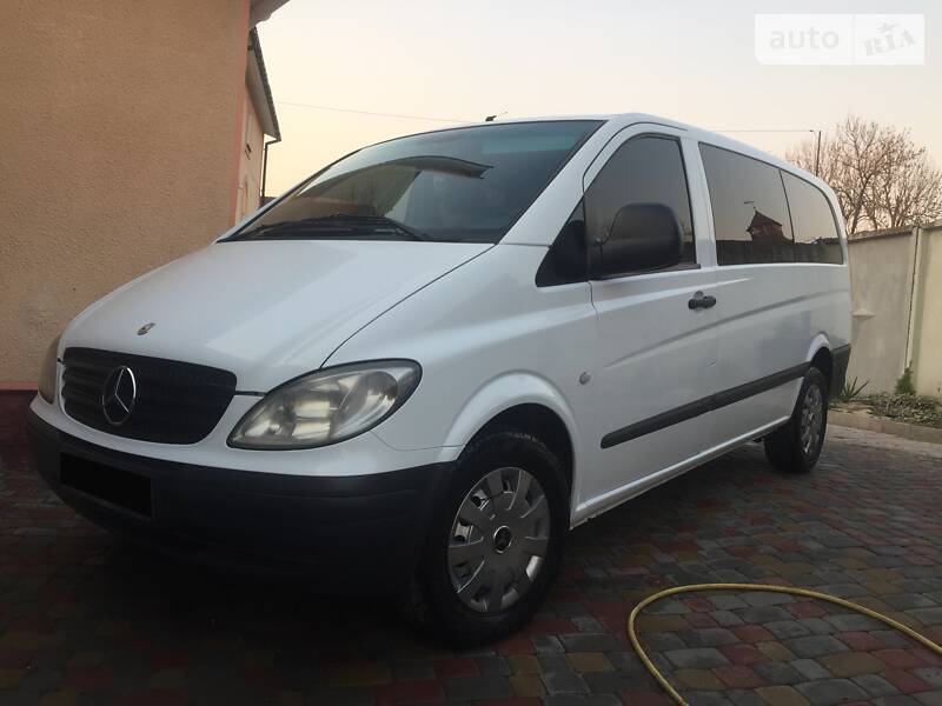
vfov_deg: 48.2
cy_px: 353
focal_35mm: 29
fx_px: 789
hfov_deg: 61.7
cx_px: 471
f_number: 2.2
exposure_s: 1/130
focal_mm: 4.2
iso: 32
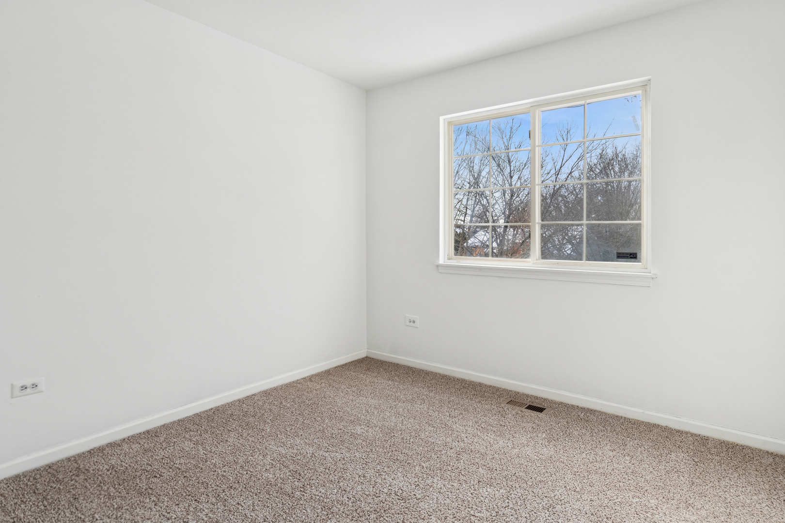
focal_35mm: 18
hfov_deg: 90.0
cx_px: 392
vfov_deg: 67.4
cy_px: 262
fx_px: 392
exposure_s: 1/100
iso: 320
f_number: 8
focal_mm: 12
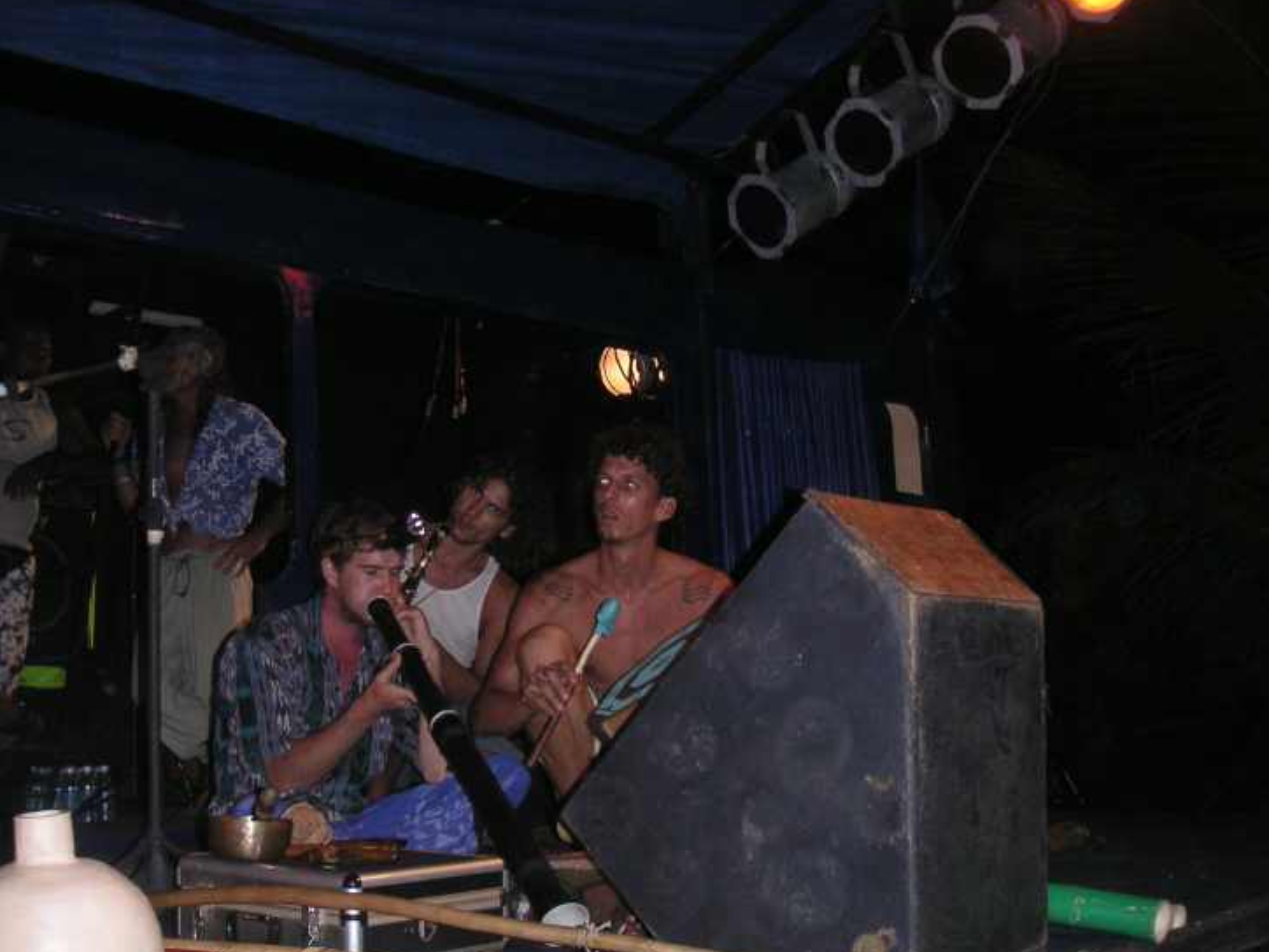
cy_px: 507
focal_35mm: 42
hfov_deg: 44.8
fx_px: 1540
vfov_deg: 34.3
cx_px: 587
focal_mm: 6
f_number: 2.8
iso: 160
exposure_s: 1/45
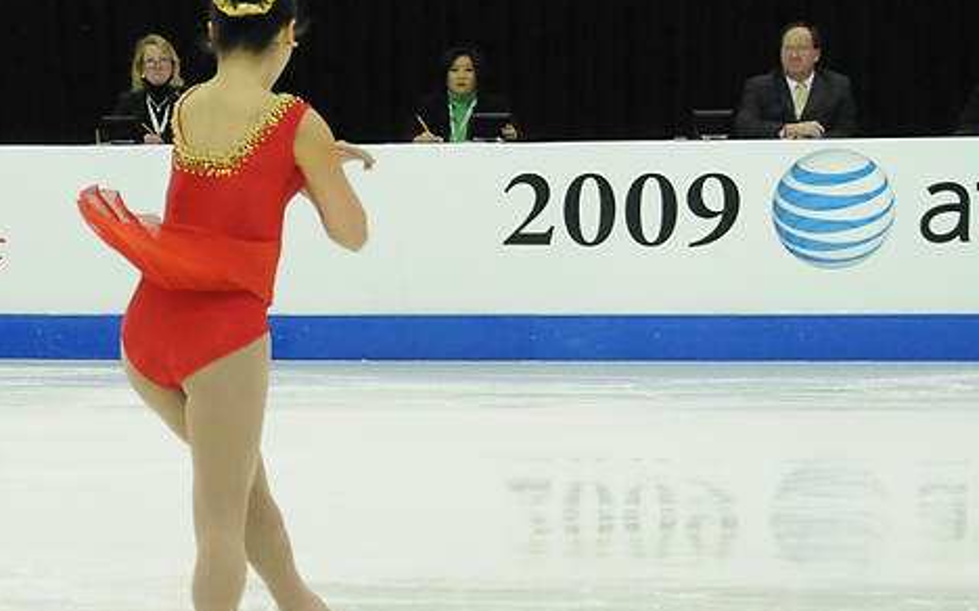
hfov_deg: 11.4
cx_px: 228
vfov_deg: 7.2
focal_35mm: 183
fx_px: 4880
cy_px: 380
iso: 3200
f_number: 5.6
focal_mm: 70
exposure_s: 1/640
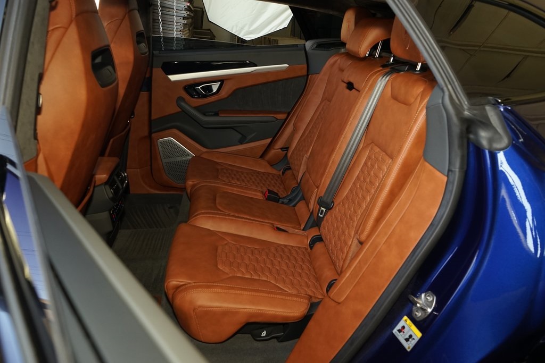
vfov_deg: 46.4
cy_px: 182
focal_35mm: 28
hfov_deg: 65.5
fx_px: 424
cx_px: 272
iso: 1250
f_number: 7.1
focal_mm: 28
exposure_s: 1/50
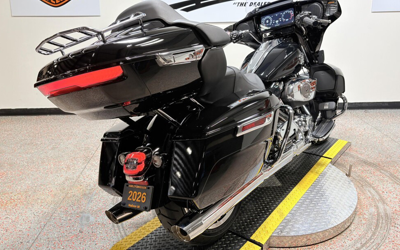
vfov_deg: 41.5
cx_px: 199
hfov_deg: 62.9
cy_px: 92
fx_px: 327
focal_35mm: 30
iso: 50
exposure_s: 1/111
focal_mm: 5.96
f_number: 1.6
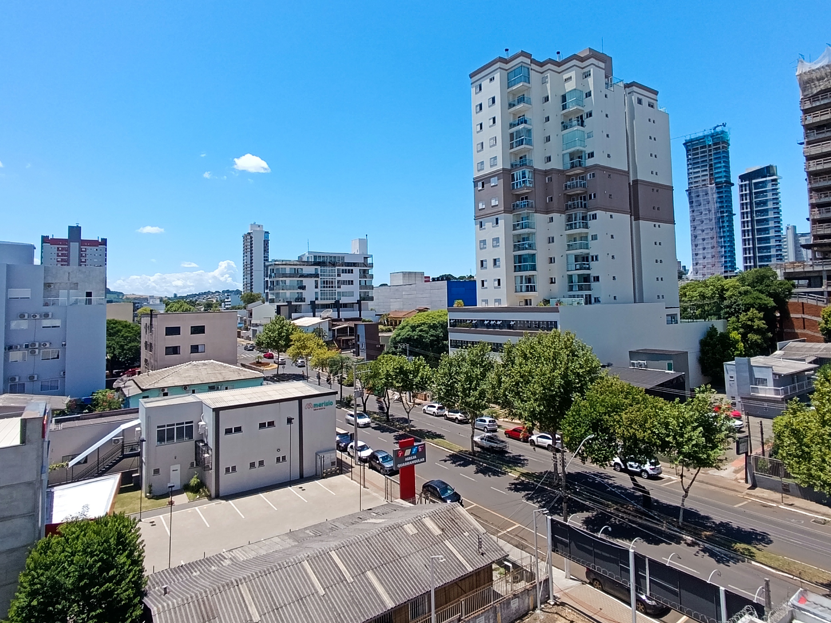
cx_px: 436
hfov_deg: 78.9
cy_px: 269
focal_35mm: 21
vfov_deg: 63.2
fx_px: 504
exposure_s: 1/810
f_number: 2.2
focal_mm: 1.65
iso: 50
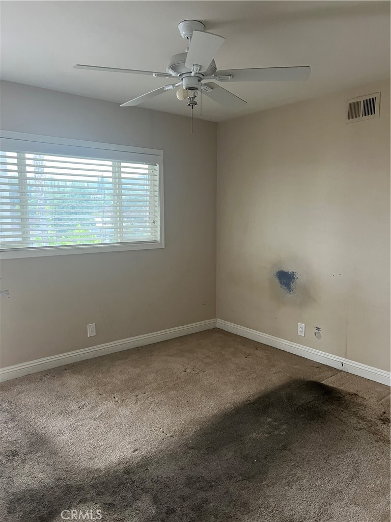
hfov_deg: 53.1
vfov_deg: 67.3
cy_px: 261
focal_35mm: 26
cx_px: 196
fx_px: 392
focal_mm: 5.7
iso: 200
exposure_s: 1/60
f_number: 1.5
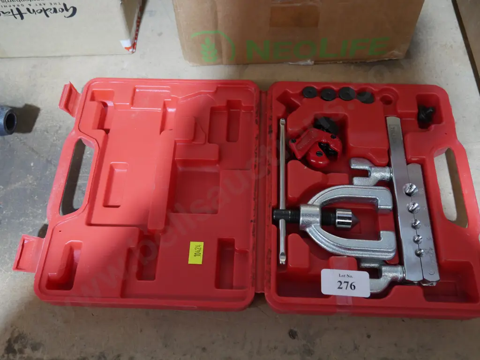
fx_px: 499
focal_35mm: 36
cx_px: 240
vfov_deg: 39.7
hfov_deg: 51.3
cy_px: 180
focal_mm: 18
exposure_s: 1/60
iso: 1250
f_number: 4
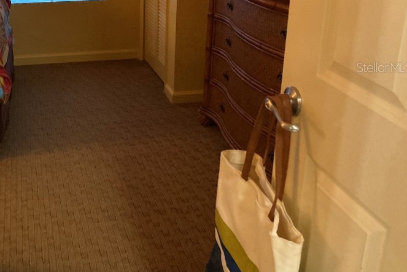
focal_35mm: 45
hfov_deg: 42.2
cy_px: 67
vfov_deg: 29.4
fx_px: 509
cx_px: 100
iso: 320
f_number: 1.8
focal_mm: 3.99
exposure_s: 1/30
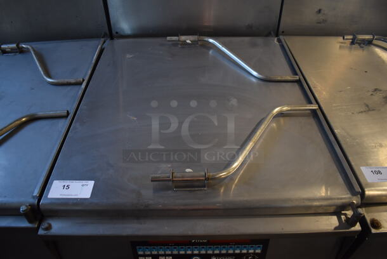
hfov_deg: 67.3
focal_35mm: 27
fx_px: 291
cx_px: 194
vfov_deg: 48.0
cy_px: 130
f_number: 3.5
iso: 1000
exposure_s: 1/125
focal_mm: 18
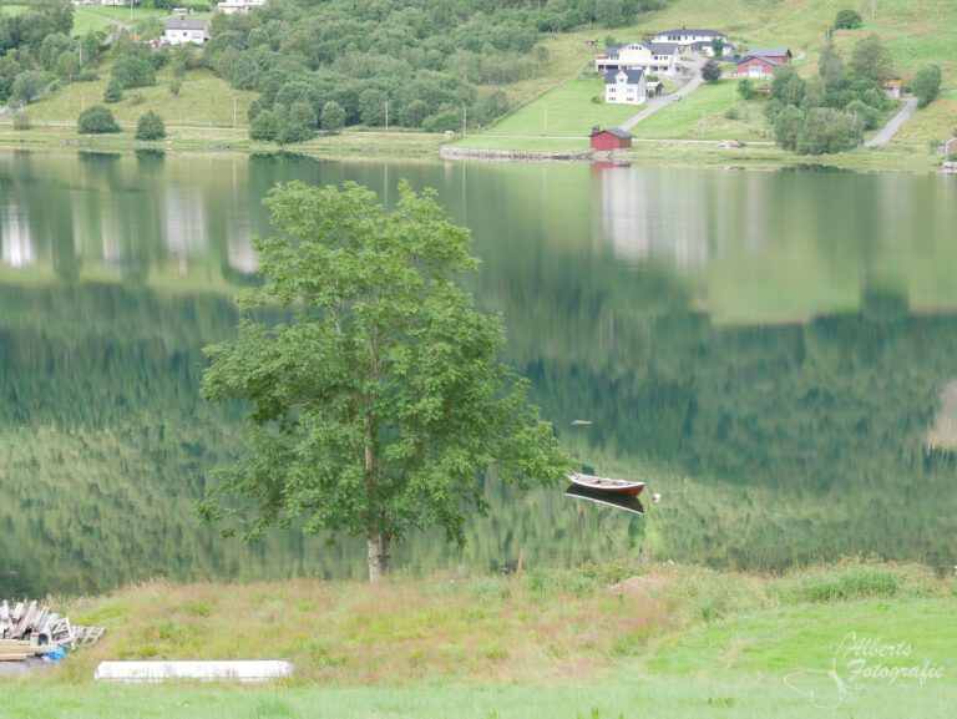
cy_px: 360
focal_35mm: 92
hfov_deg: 21.3
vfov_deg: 16.1
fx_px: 2545
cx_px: 478
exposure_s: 1/100
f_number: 4.9
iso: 200
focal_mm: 46
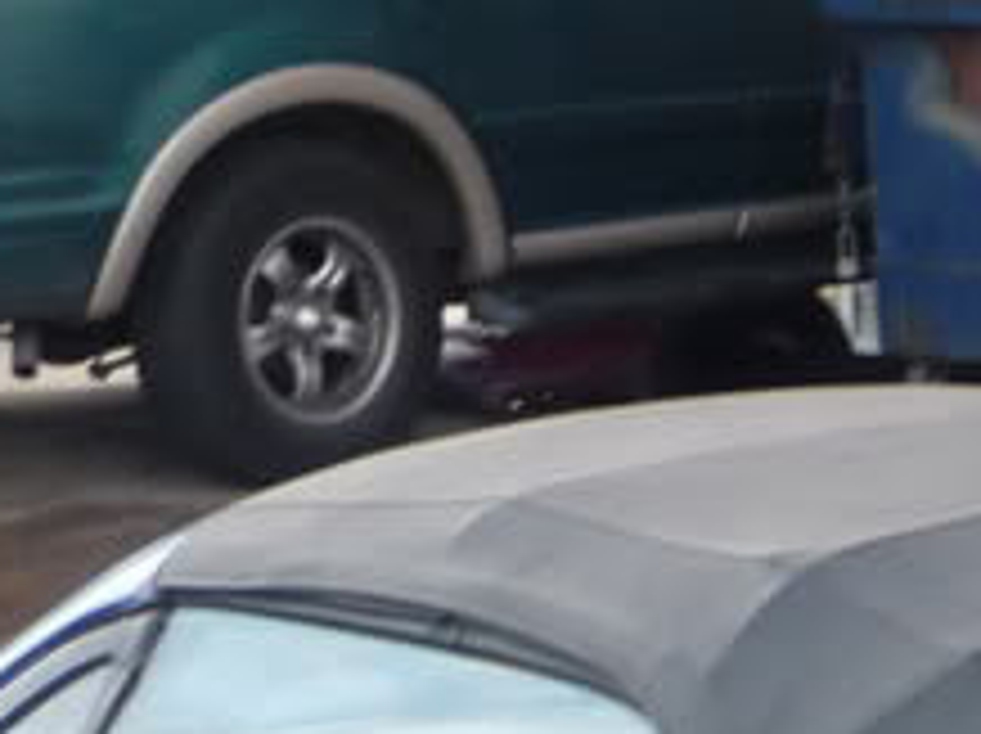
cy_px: 1545
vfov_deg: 9.7
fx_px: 3991
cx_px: 1094
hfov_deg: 13.7
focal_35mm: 141
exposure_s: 1/30
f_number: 3.3
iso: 125
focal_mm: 5.2
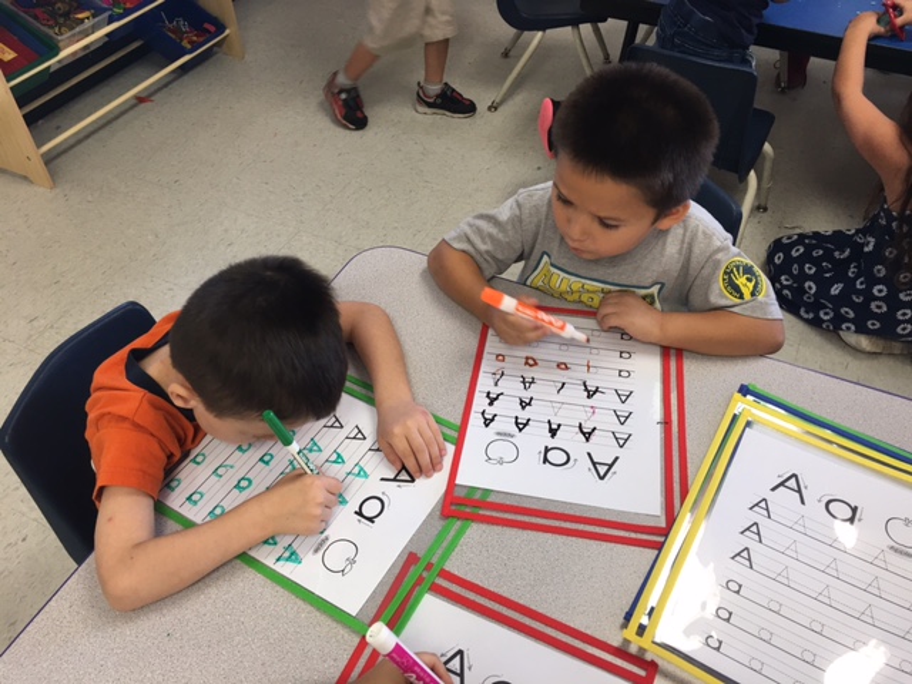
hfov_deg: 61.7
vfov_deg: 48.2
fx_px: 764
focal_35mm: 29
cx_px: 456
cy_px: 342
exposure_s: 1/15
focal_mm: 4.15
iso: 25
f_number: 2.2
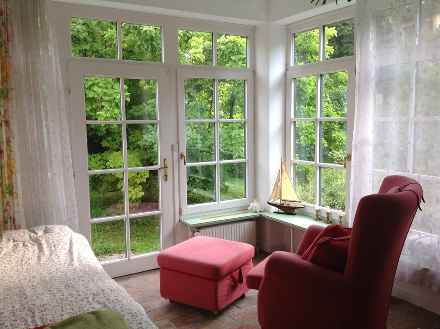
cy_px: 164
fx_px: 444
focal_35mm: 35
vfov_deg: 40.6
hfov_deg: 52.7
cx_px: 220
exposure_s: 1/120
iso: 50
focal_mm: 4.28
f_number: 2.4
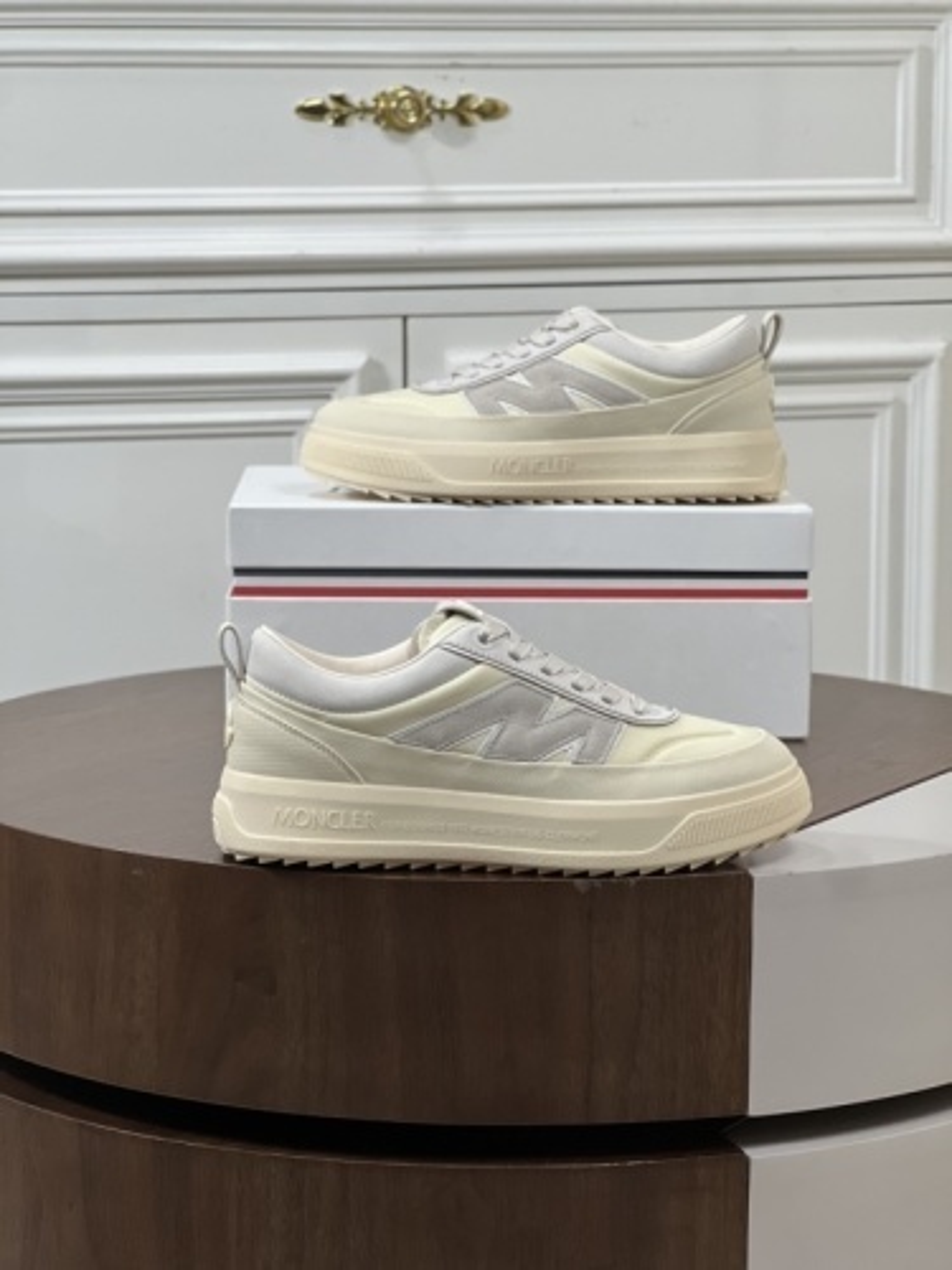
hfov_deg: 19.1
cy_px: 635
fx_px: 2824
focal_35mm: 77
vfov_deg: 25.3
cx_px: 476
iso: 125
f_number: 2.8
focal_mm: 9
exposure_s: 1/100
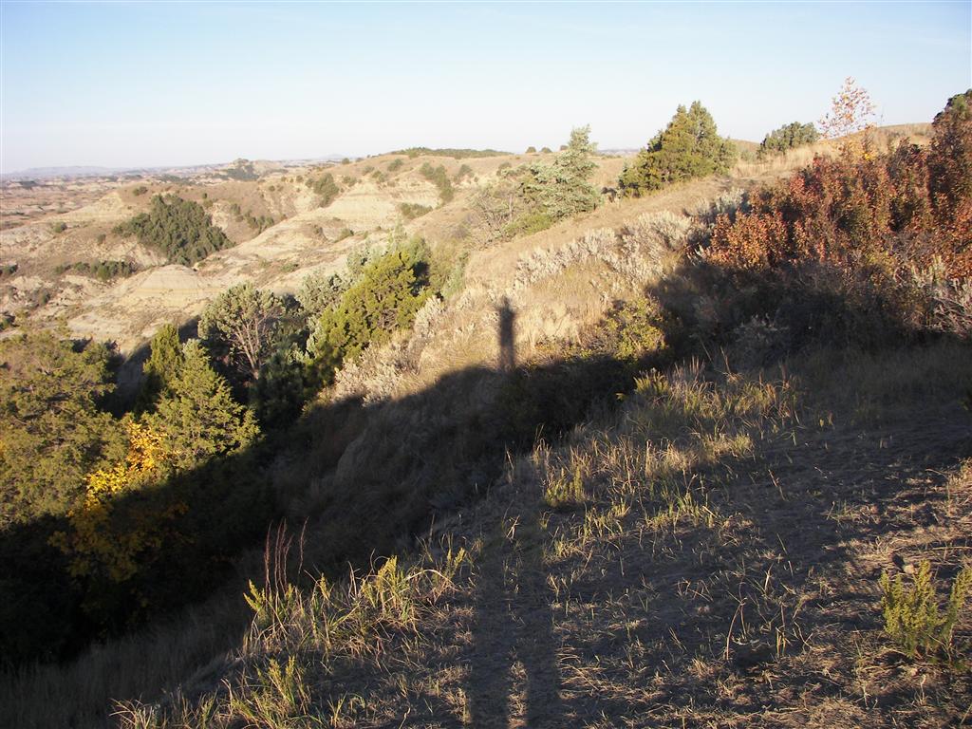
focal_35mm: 36
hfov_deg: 51.4
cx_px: 486
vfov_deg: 39.7
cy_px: 364
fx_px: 1011
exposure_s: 1/500
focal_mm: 6
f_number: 2.8
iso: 64
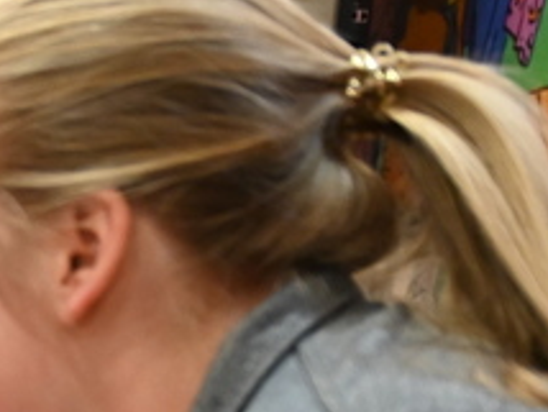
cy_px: 856
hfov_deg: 11.6
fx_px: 2366
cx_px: -622
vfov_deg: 9.3
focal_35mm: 149
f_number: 4
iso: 3200
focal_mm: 32.5
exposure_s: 1/80
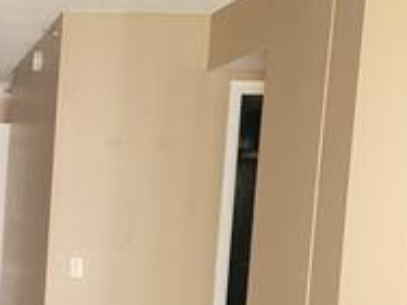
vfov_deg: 17.2
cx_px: -221
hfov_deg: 19.7
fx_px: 999
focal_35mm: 85
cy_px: 266
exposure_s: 1/25
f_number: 1.8
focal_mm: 7
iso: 100
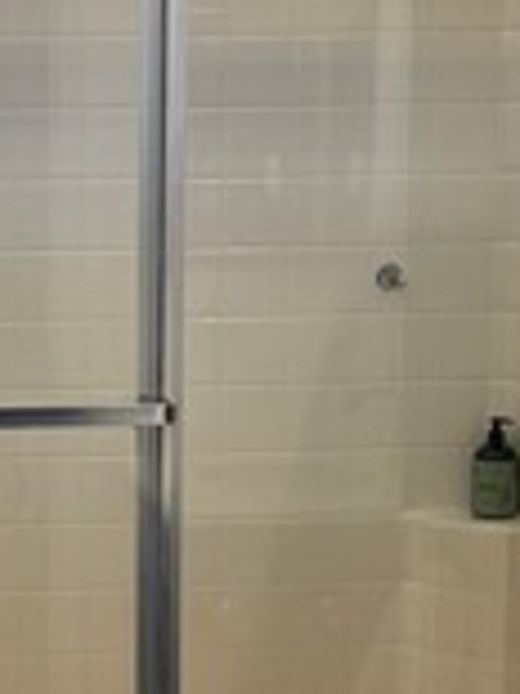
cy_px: 501
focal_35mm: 99
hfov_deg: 14.7
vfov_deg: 19.7
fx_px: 1986
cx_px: 13
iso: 250
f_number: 1.78
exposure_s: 1/60
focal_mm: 6.76
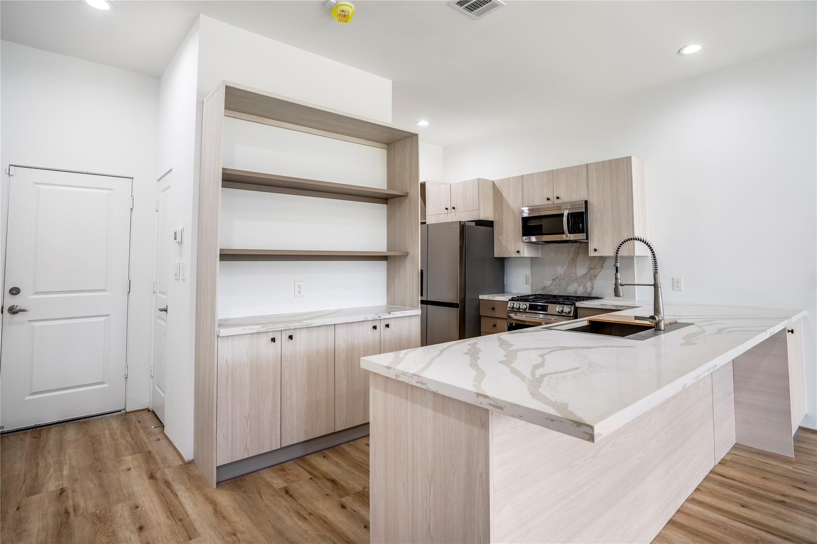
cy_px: 272
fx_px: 386
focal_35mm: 17
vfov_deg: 70.4
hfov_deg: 93.3
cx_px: 408
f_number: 4
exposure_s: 1/320
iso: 100
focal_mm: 17
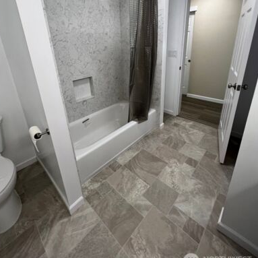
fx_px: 135
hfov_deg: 87.4
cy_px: 93
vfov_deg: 85.3
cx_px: 125
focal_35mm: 16
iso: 160
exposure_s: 1/120
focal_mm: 1.57
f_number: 1.8
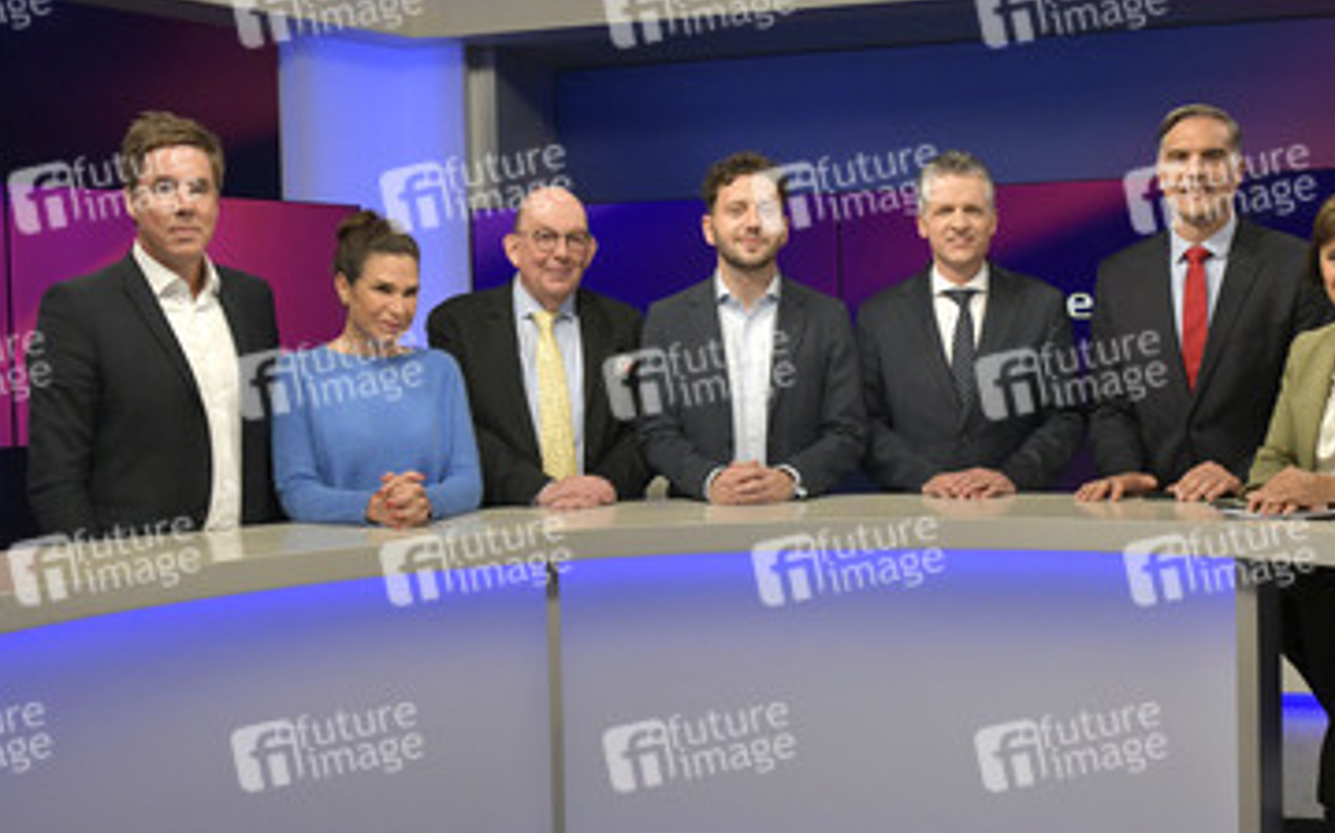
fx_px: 1491
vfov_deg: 31.2
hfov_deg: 48.1
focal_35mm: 41
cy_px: 469
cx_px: 749
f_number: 6.3
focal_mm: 32
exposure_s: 1/250
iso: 2500
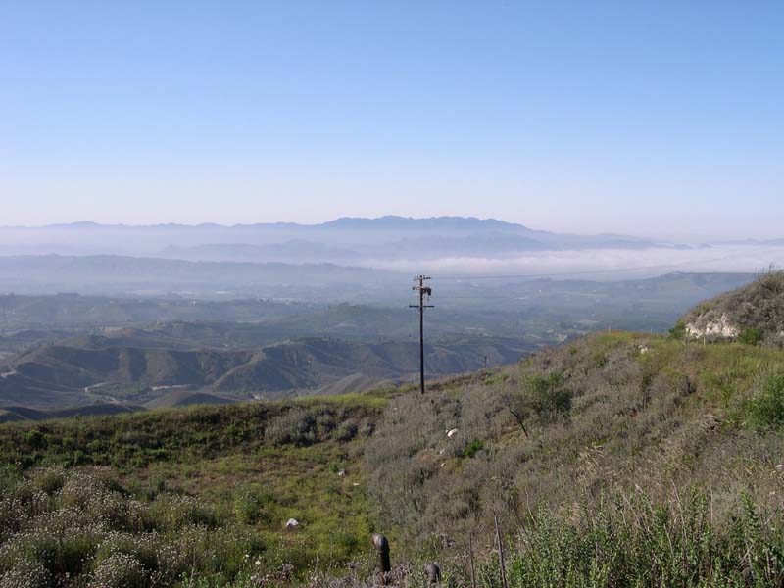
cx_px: 392
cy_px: 294
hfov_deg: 49.0
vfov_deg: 37.7
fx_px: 861
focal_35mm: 38
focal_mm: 8
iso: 100
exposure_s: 1/197
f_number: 7.6
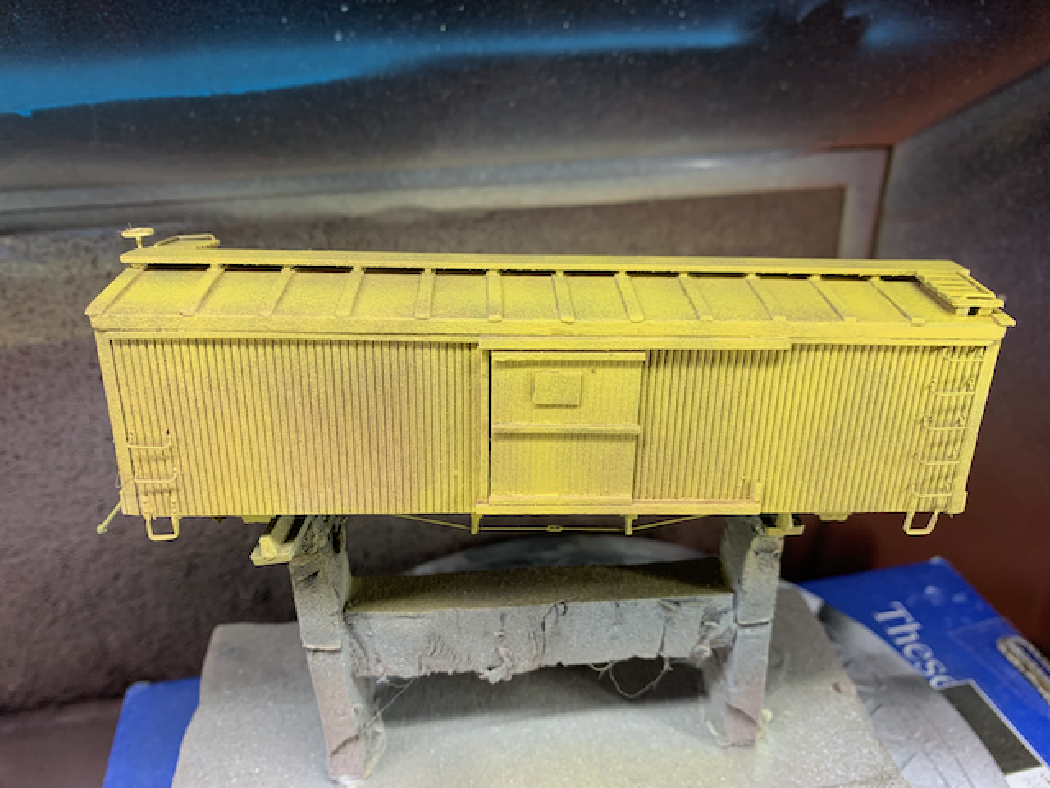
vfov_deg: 53.1
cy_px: 394
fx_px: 789
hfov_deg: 67.3
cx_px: 525
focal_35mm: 26
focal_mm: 4.25
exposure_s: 1/64
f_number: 1.8
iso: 40
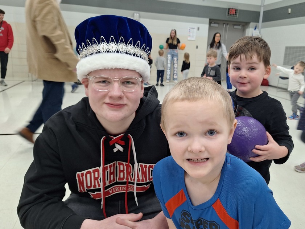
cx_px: 180
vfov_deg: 49.7
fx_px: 247
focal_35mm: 28
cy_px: 109
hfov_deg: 63.0
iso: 64
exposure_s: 1/40
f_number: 1.8
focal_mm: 5.54
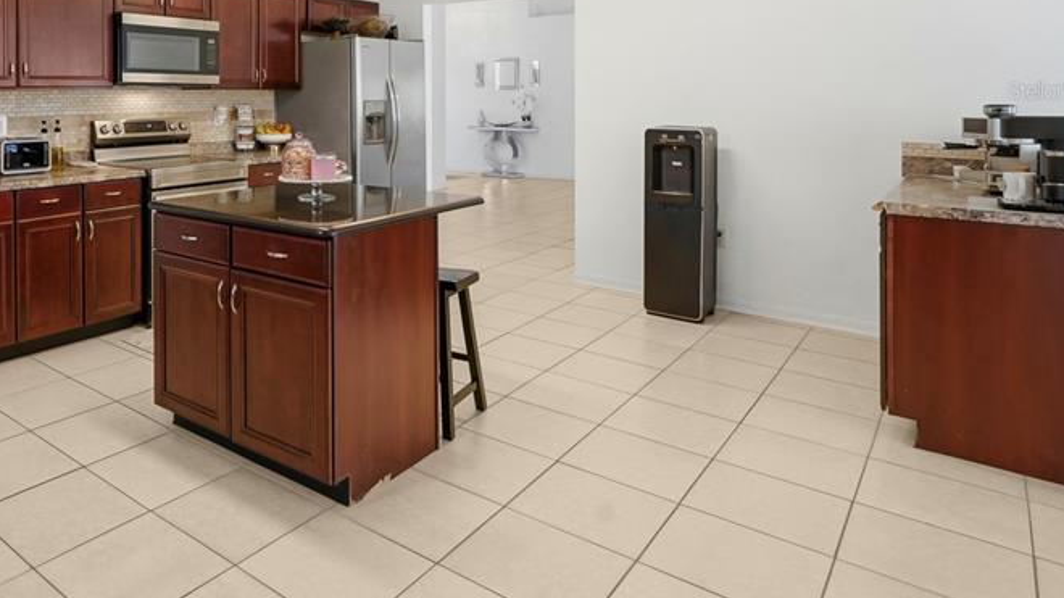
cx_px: 281
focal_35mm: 27
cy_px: 90
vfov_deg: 40.7
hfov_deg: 66.4
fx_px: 756
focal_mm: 16.5
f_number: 8
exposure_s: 1/1250
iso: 2500
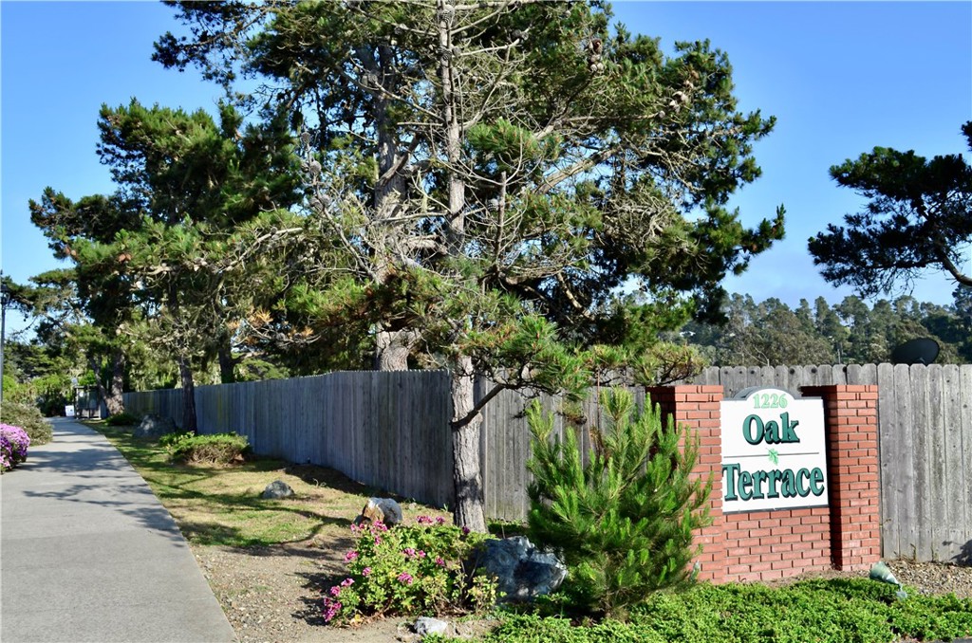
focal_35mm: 33
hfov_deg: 57.3
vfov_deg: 39.8
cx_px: 486
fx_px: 889
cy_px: 322
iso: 125
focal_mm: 22
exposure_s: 1/250
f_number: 8
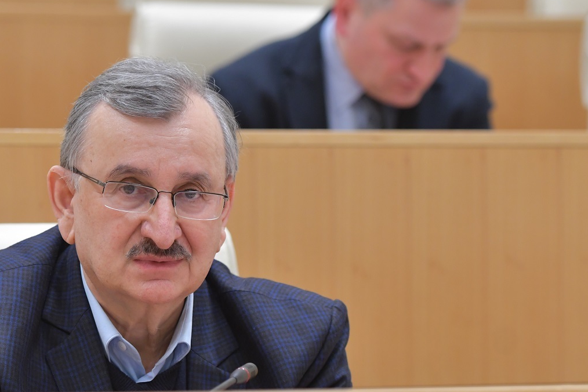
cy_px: 251
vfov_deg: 6.5
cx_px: 198
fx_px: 3430
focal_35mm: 210
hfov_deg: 9.8
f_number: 3.5
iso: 1600
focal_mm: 102
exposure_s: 1/100
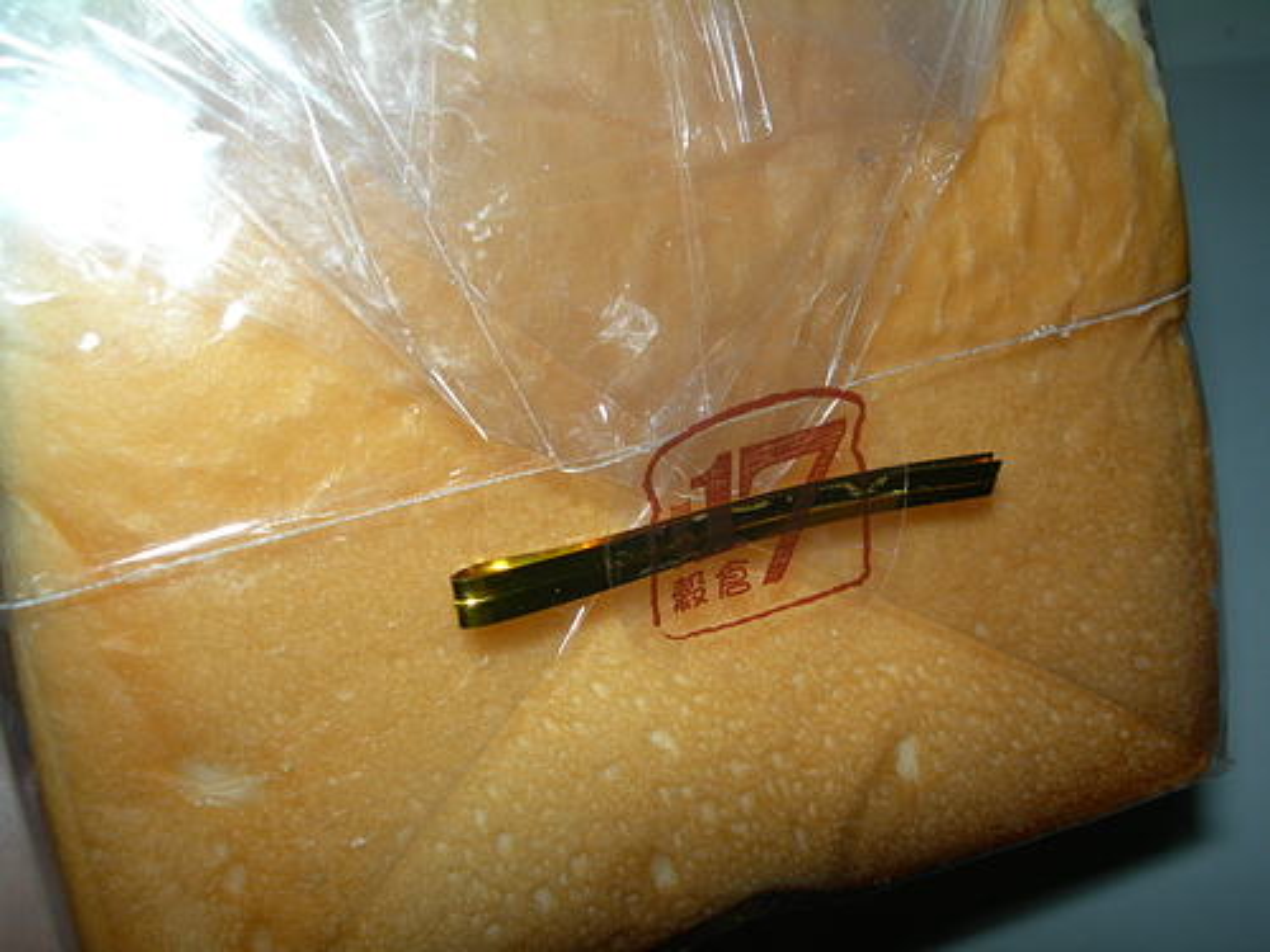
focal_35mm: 38
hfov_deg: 49.0
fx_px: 1394
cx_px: 635
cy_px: 476
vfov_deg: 37.7
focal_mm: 7.8
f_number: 4.8
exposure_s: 1/60.1
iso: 50
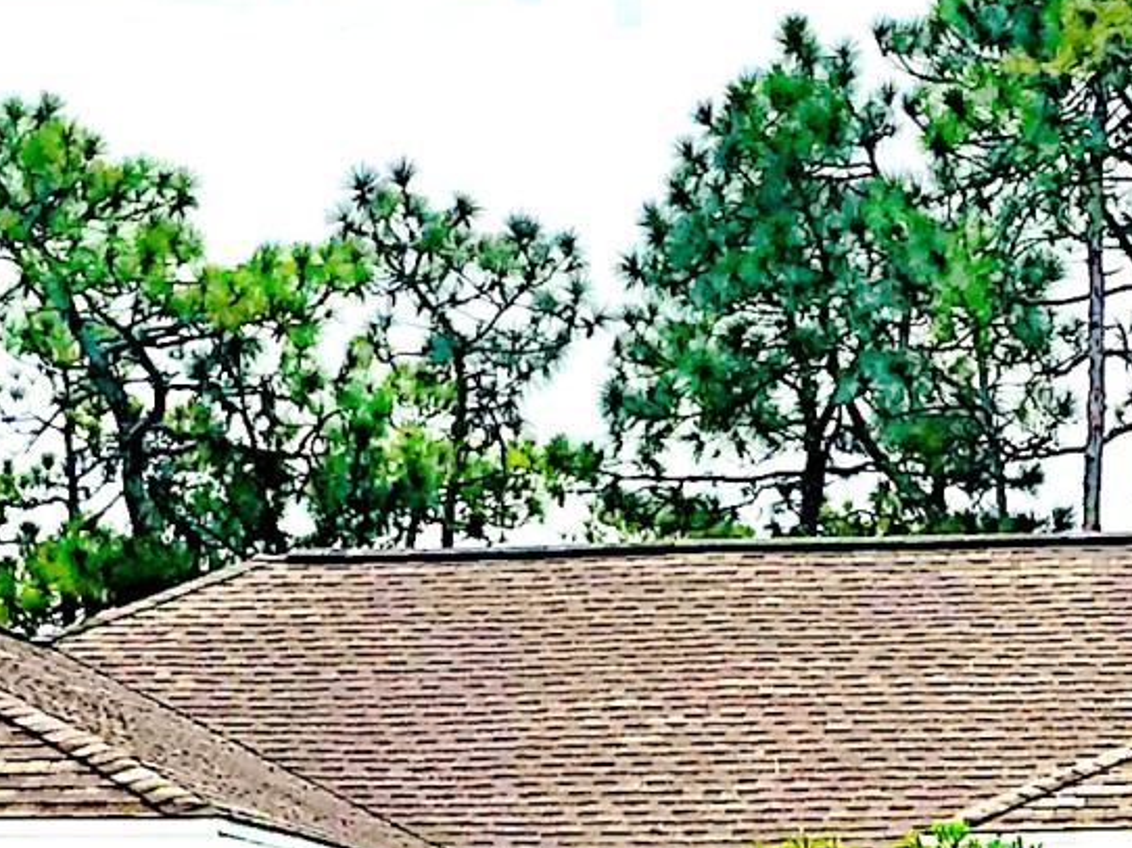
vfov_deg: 9.5
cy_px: 785
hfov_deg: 12.7
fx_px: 5067
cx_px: 616
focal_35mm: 155
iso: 20
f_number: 1.8
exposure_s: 1/1408
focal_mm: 3.99
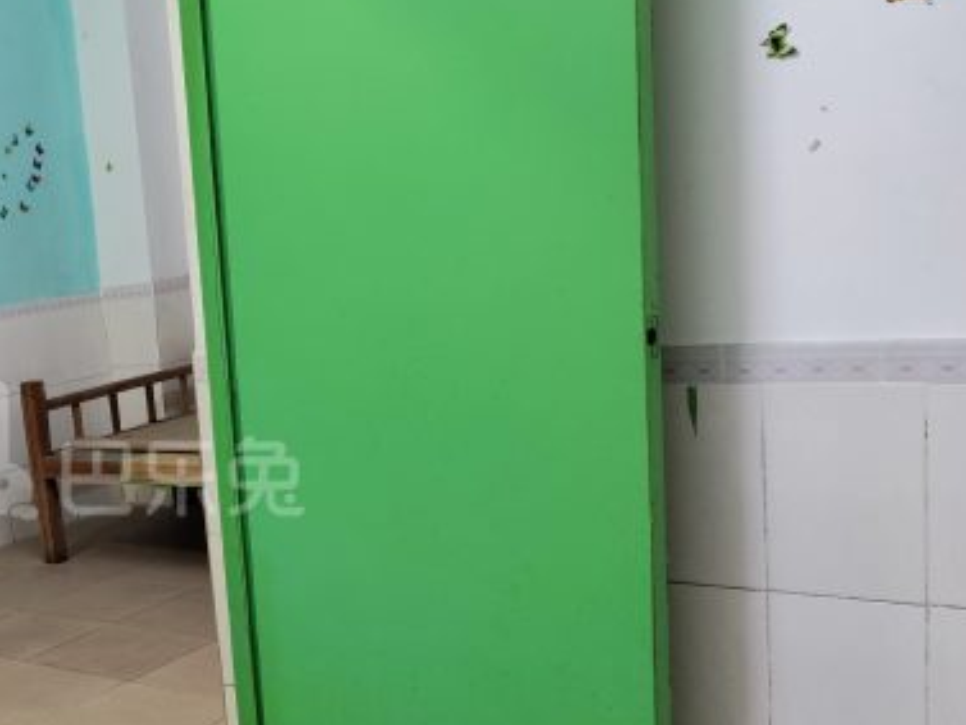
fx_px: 2429
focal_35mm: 87
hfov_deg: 22.0
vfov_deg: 17.0
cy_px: 451
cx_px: 100
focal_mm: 5.59
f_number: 1.88
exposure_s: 1/50
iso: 412
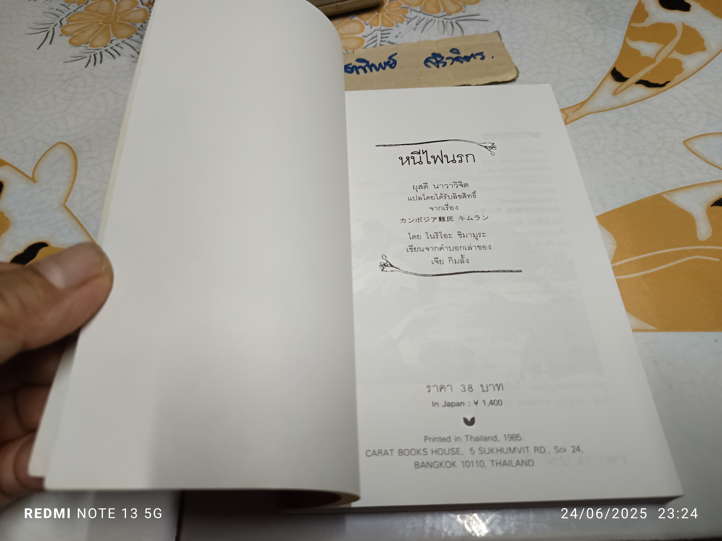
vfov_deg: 56.8
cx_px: 361
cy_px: 270
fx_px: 501
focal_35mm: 24
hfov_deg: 71.6
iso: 944
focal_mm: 5.31
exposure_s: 1/50
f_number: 1.7
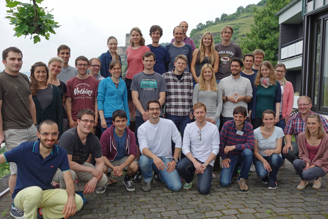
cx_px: 164
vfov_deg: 34.2
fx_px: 355
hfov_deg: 49.6
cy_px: 110
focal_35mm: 39
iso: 125
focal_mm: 14.57
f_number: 5.6
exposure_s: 1/250
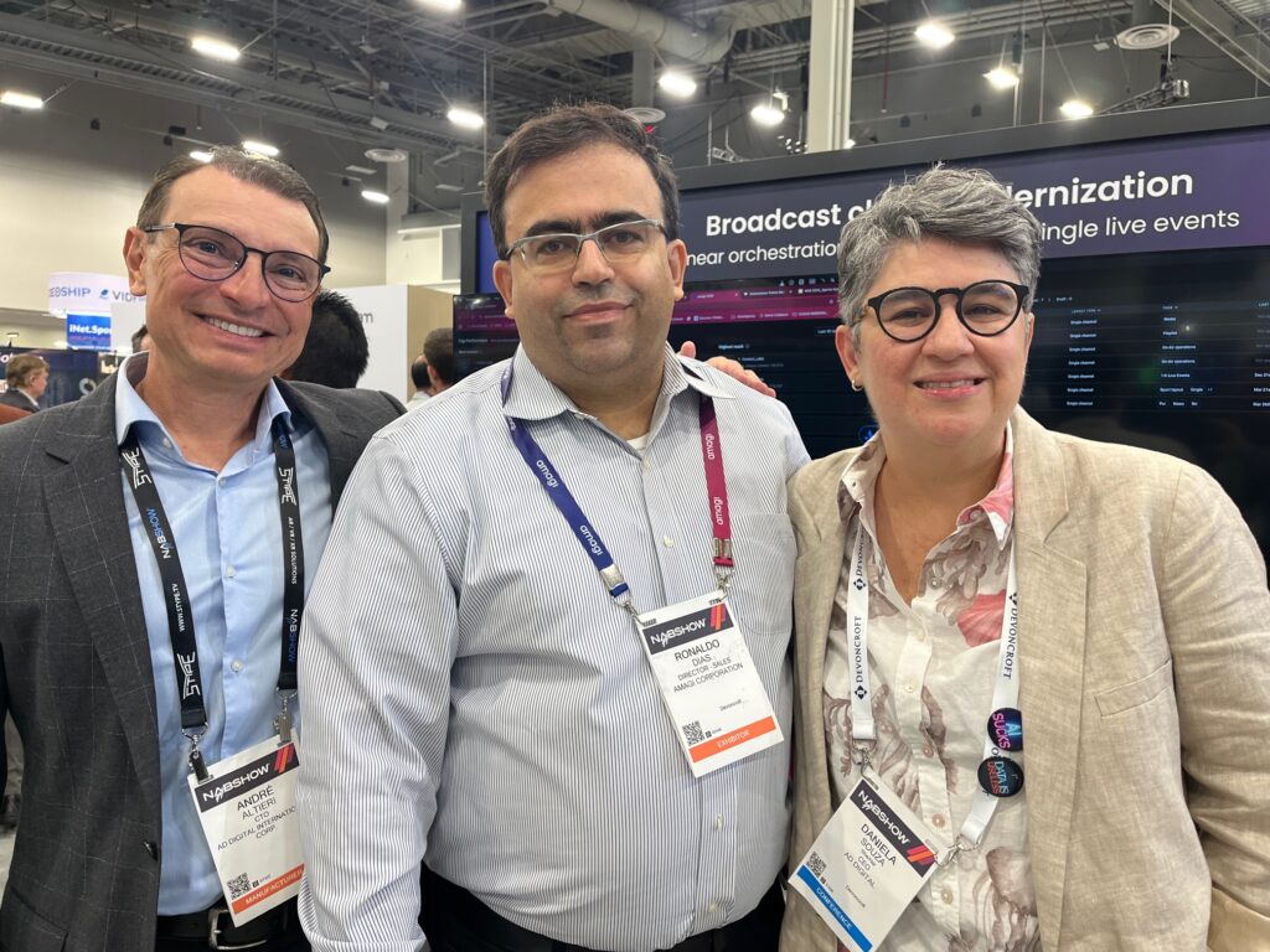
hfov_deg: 67.3
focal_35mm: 26
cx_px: 635
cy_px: 476
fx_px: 954
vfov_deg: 53.1
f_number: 1.6
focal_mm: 5.1
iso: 125
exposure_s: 1/120
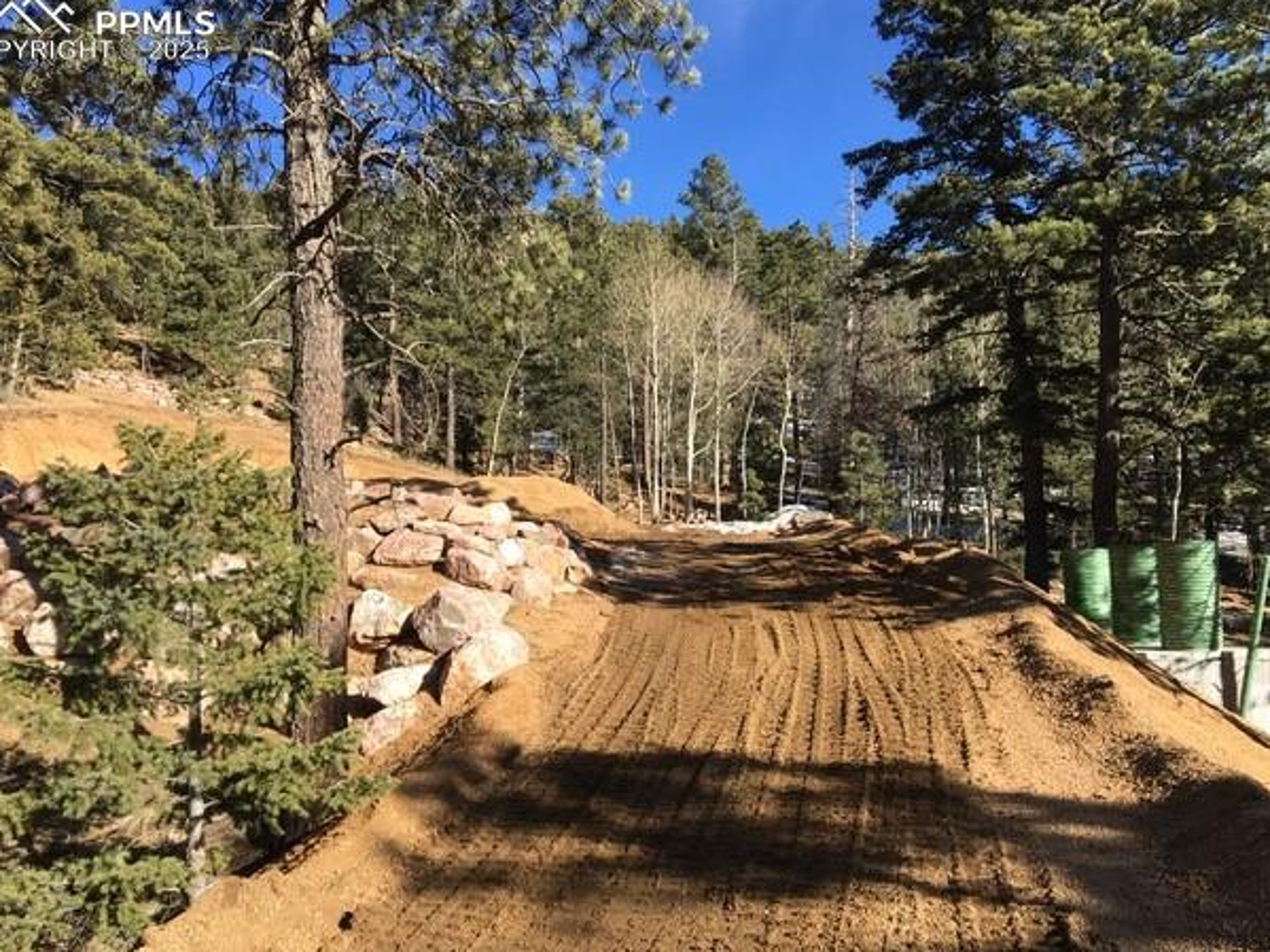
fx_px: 1137
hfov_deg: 58.4
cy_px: 496
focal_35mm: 31
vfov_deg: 45.4
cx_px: 628
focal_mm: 4.15
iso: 25
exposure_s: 1/905
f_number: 2.2
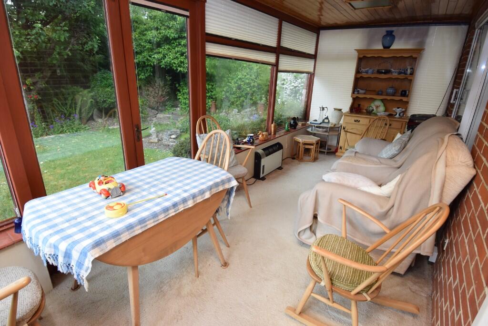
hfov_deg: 90.0
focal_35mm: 18
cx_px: 244
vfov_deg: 67.5
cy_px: 163
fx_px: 244
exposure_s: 1/200
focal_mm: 12
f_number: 7.1
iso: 400
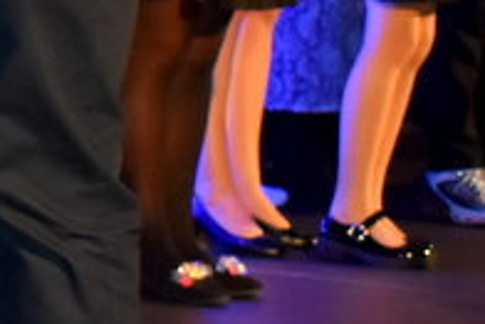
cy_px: -155
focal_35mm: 220
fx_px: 2966
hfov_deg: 8.5
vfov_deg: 6.2
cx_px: -695
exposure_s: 1/80
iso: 800
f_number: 4.5
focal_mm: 24
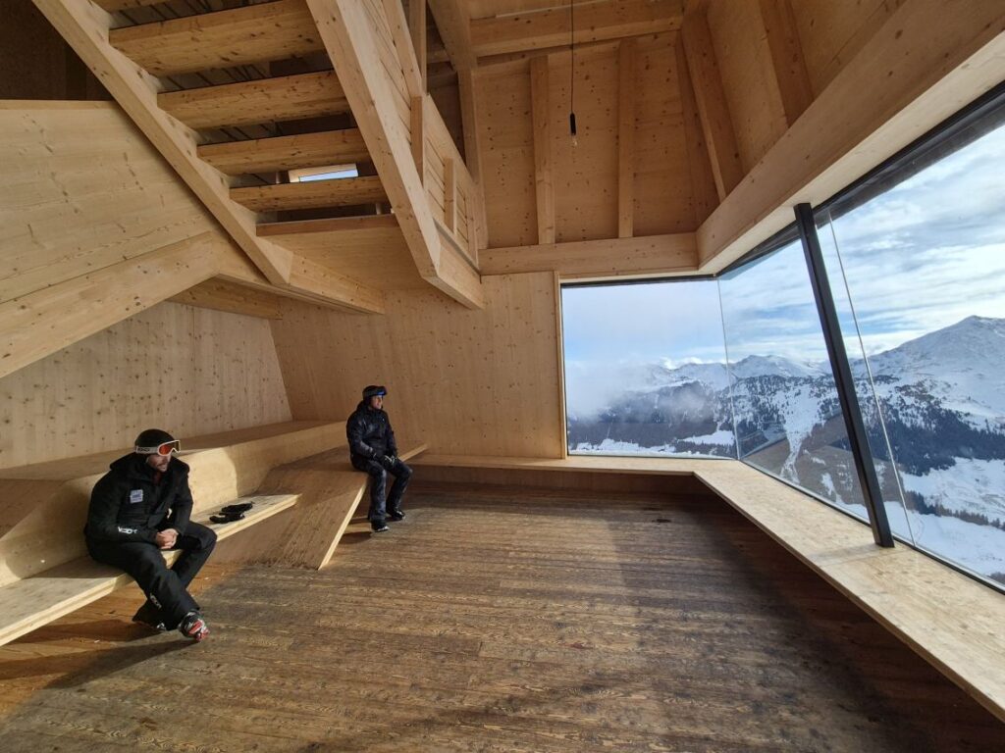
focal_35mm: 13
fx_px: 377
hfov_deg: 106.2
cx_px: 502
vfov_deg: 89.9
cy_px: 376
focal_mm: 2.2
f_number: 2.2
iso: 50
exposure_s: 1/1408
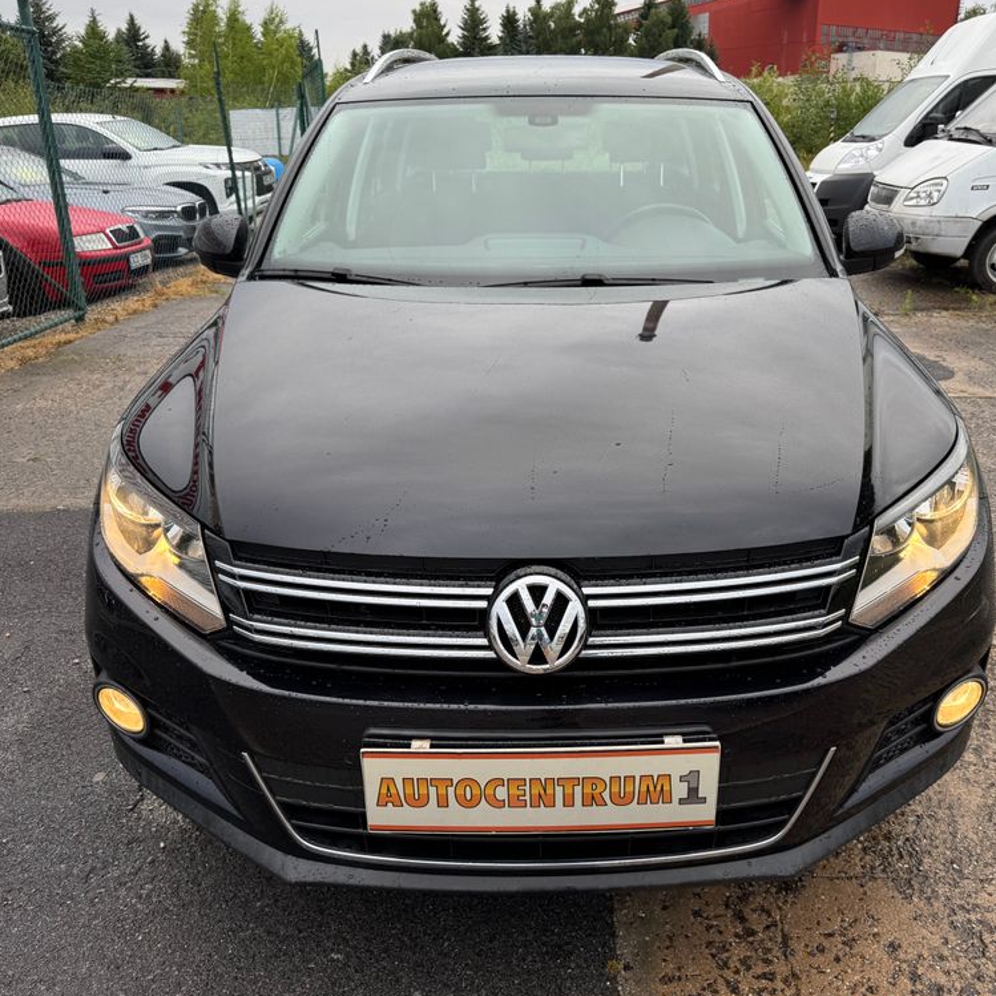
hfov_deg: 55.4
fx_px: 944
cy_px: 504
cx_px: 565
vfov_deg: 55.6
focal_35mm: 29
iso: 64
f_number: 1.78
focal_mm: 6.76
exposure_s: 1/217
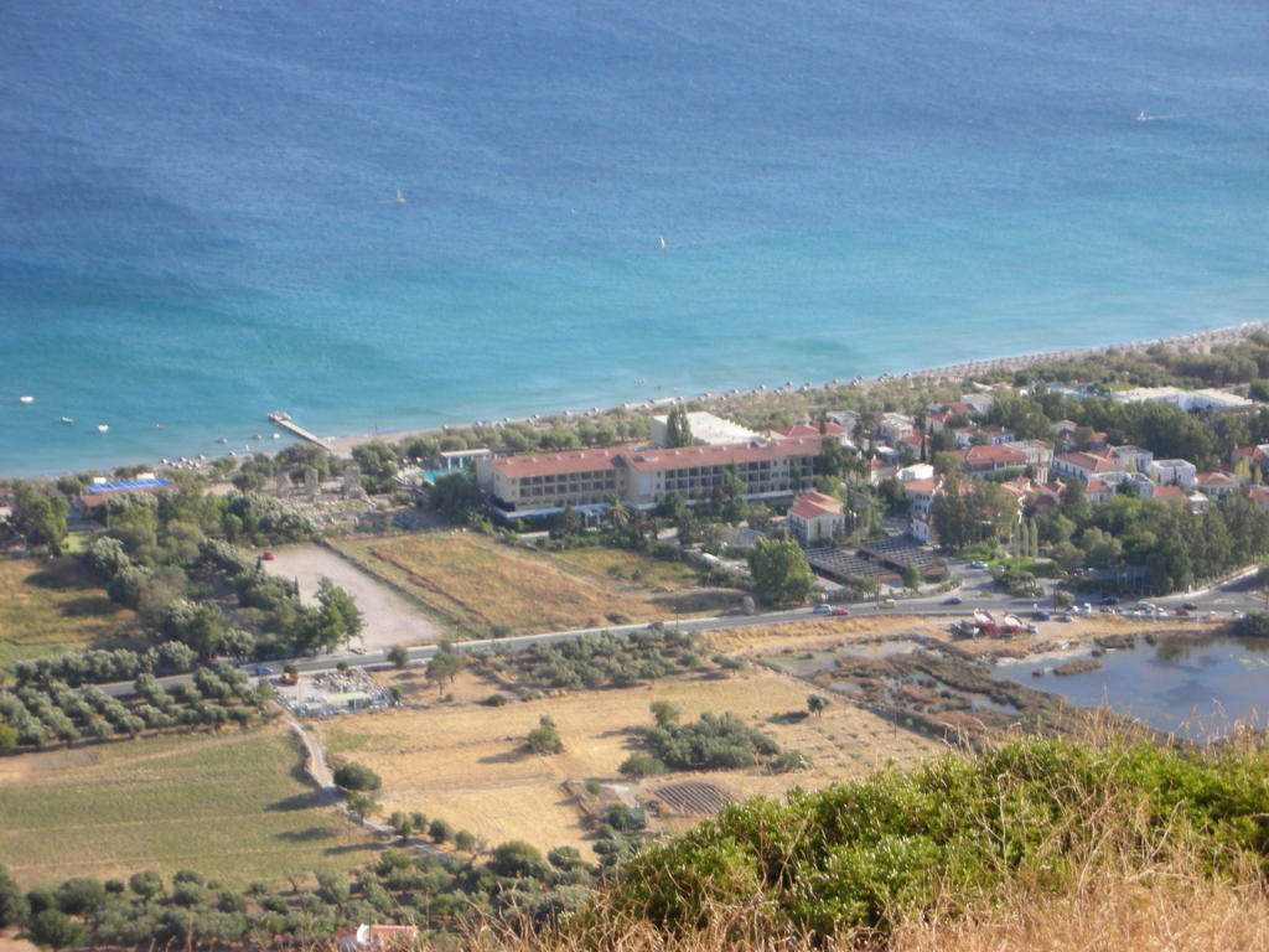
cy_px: 476
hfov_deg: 18.7
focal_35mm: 105
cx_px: 634
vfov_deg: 14.1
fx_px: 3849
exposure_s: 1/110
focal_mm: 17.4
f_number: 5.4
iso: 50
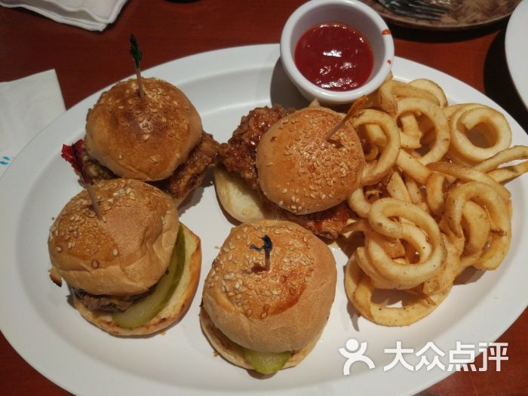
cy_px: 198
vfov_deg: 49.7
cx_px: 264
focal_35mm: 28
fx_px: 427
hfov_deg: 63.4
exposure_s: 1/20
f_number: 2
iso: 393
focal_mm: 4.26
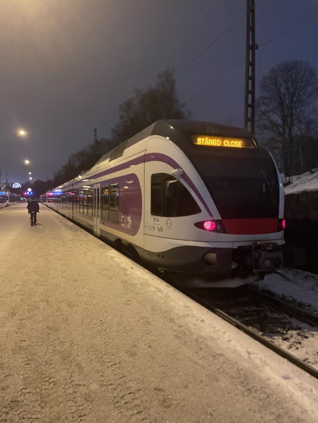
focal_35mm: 26
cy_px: 212
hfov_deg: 53.1
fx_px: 318
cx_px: 159
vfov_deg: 67.3
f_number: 1.6
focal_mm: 4.2
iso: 500
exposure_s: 1/25
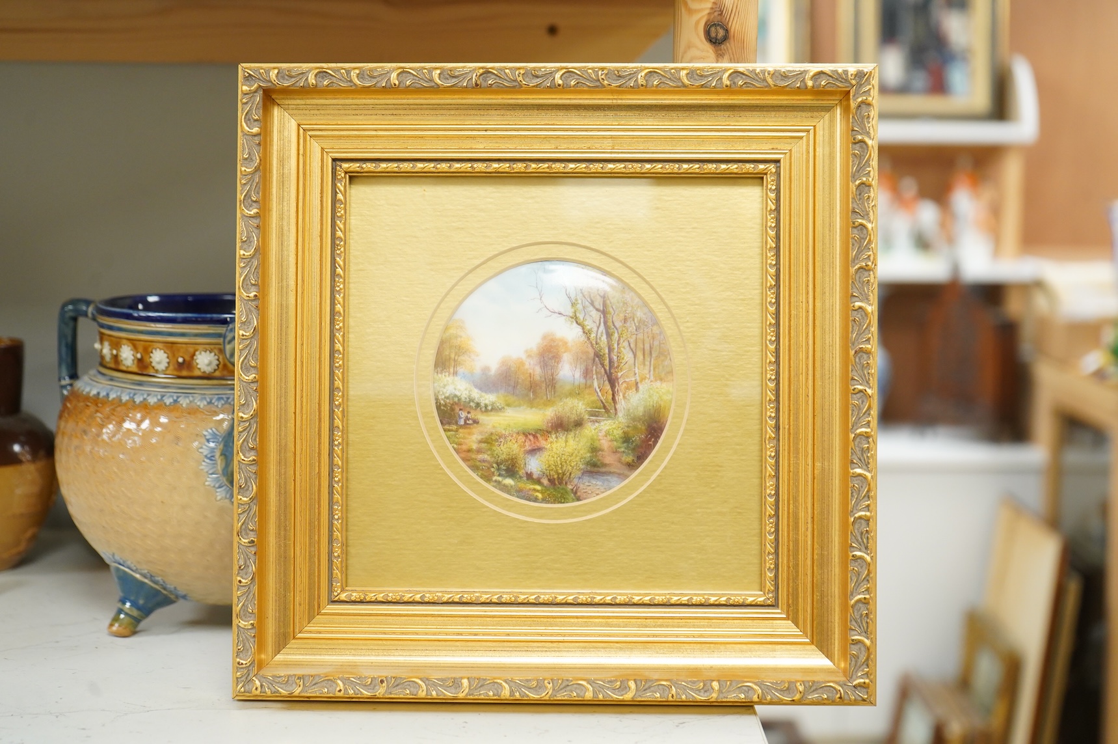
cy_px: 372
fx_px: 1955
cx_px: 559
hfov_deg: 31.9
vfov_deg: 21.5
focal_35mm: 63
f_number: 5.6
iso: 2500
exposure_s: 1/100
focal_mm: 63
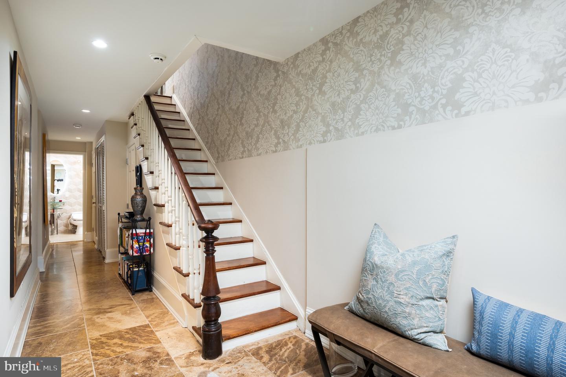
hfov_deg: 84.0
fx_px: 314
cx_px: 283
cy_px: 188
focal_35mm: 20
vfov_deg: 61.9
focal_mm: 20
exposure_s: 1/10
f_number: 14
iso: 800
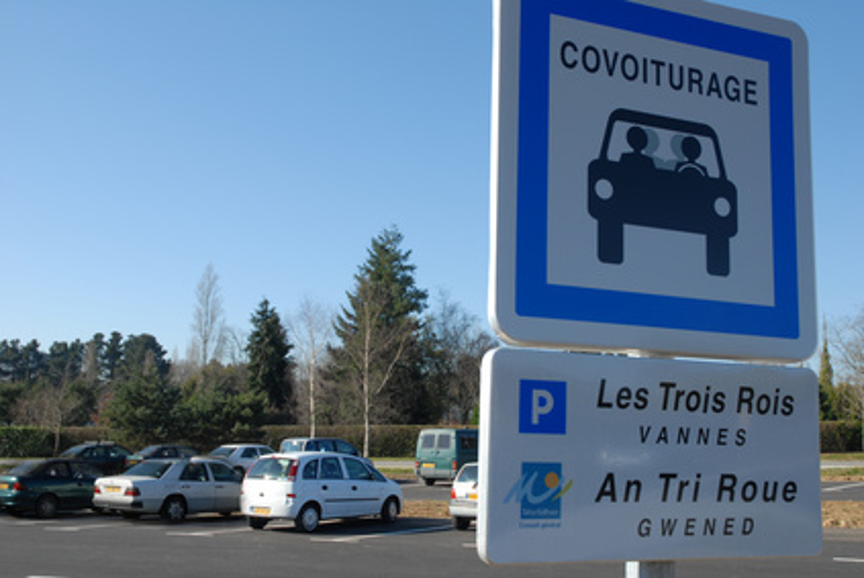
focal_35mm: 38
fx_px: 901
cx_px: 432
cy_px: 289
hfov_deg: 51.2
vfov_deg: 35.6
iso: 100
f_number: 6.3
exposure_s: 1/160
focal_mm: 25
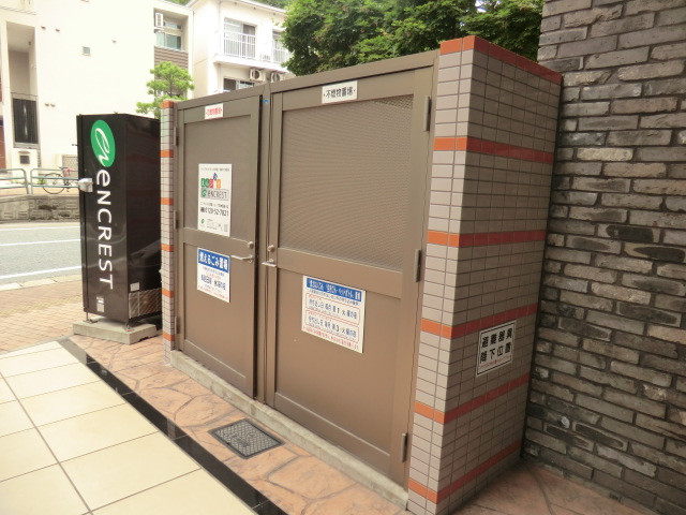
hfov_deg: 71.6
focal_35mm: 24
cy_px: 258
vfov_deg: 56.8
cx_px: 343
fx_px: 476
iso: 80
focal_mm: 4.3
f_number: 3.2
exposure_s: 1/200
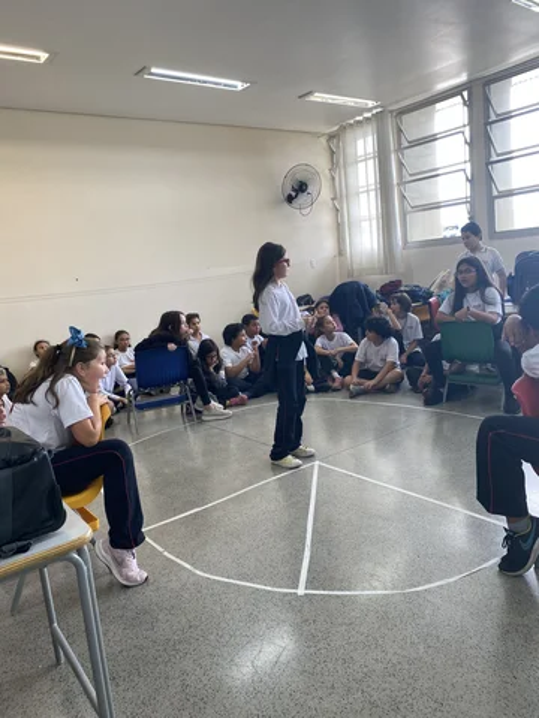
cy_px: 359
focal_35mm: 26
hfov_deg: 53.1
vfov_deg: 67.3
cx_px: 270
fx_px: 540
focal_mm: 4.25
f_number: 1.8
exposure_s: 1/120
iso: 64
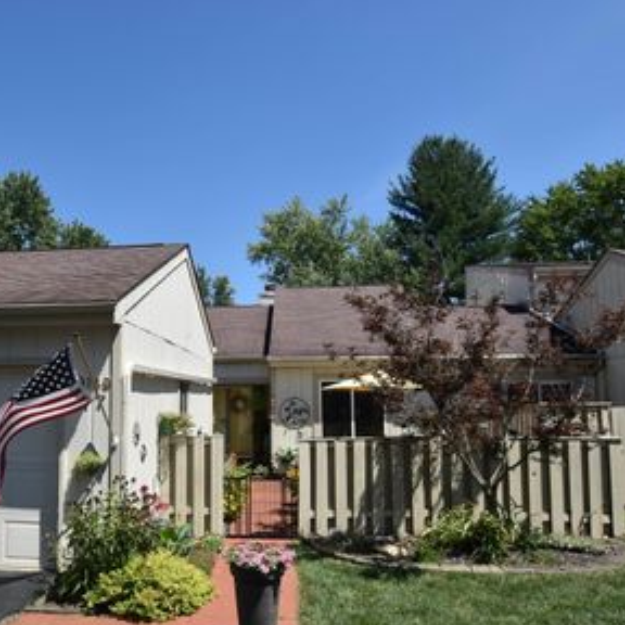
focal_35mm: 29
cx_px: 217
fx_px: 587
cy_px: 344
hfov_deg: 55.1
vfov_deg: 56.0
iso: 100
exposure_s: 1/250
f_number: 8
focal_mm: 13
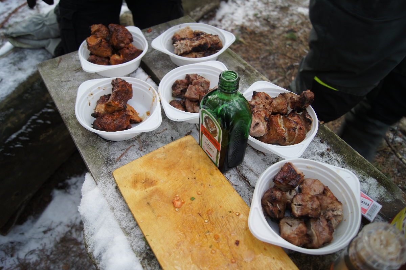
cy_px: 135
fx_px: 304
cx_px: 203
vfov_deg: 47.9
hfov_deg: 67.4
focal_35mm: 27
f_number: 3.5
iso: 100
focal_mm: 18
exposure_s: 1/30
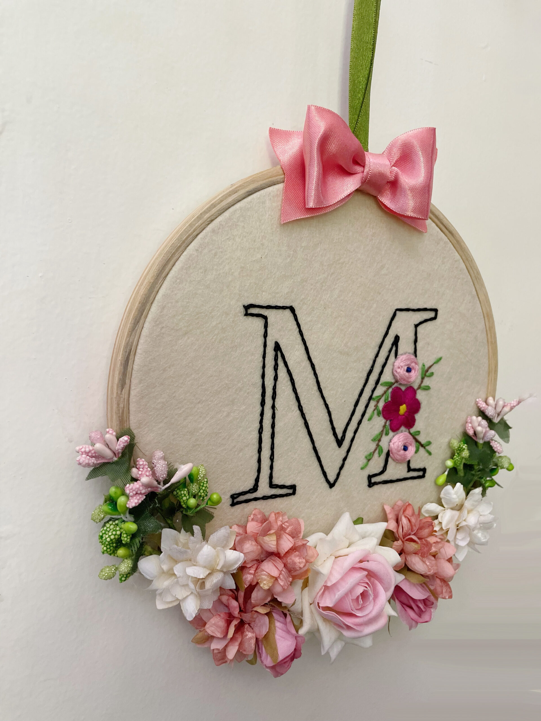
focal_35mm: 26
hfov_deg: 53.1
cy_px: 360
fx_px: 542
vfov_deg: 67.3
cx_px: 270
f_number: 1.6
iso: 200
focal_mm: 4.2
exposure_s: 1/50
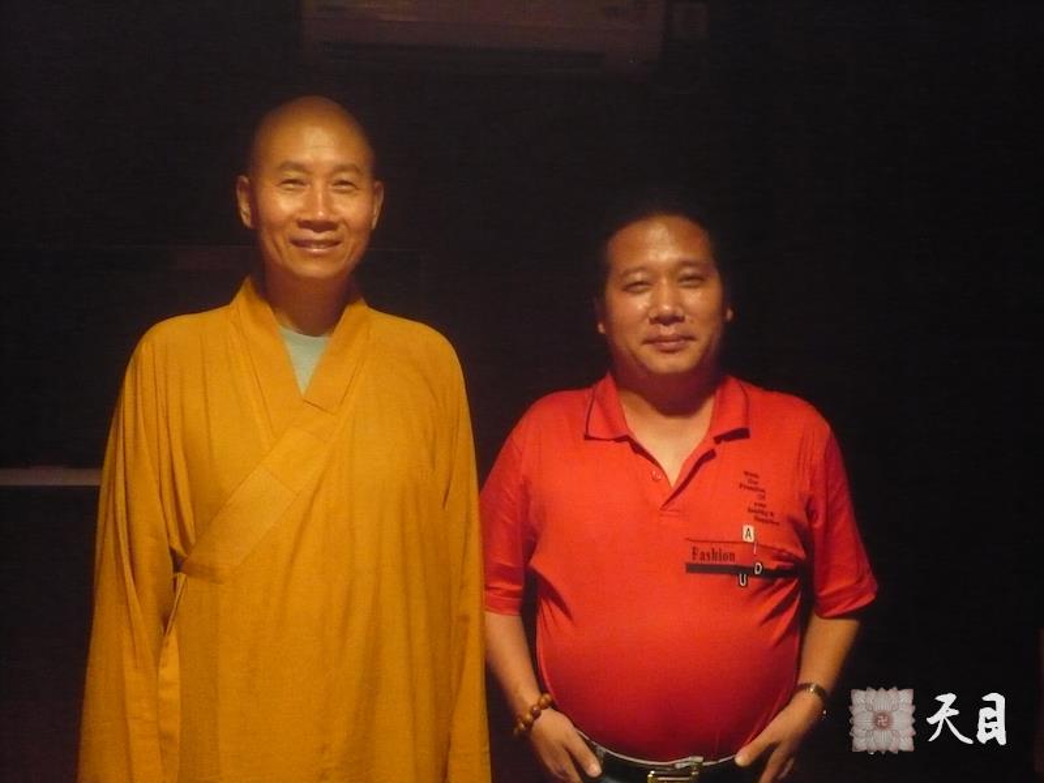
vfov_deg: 32.2
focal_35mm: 45
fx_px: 1357
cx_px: 522
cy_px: 392
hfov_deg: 42.1
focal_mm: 7.4
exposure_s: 1/8
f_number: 3.5
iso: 800
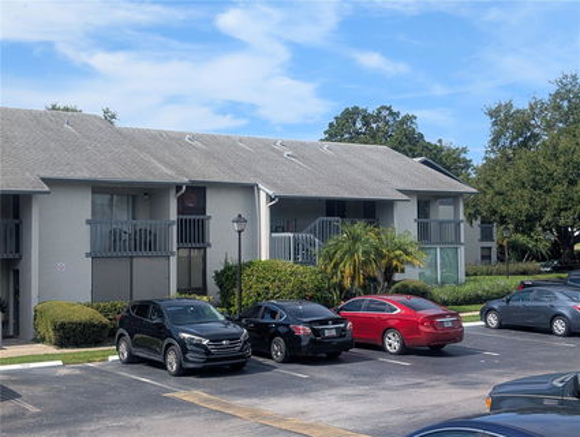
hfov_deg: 38.9
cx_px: 290
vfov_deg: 29.7
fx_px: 822
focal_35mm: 49
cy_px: 218
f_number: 1.68
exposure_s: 1/947
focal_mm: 6.9
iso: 22
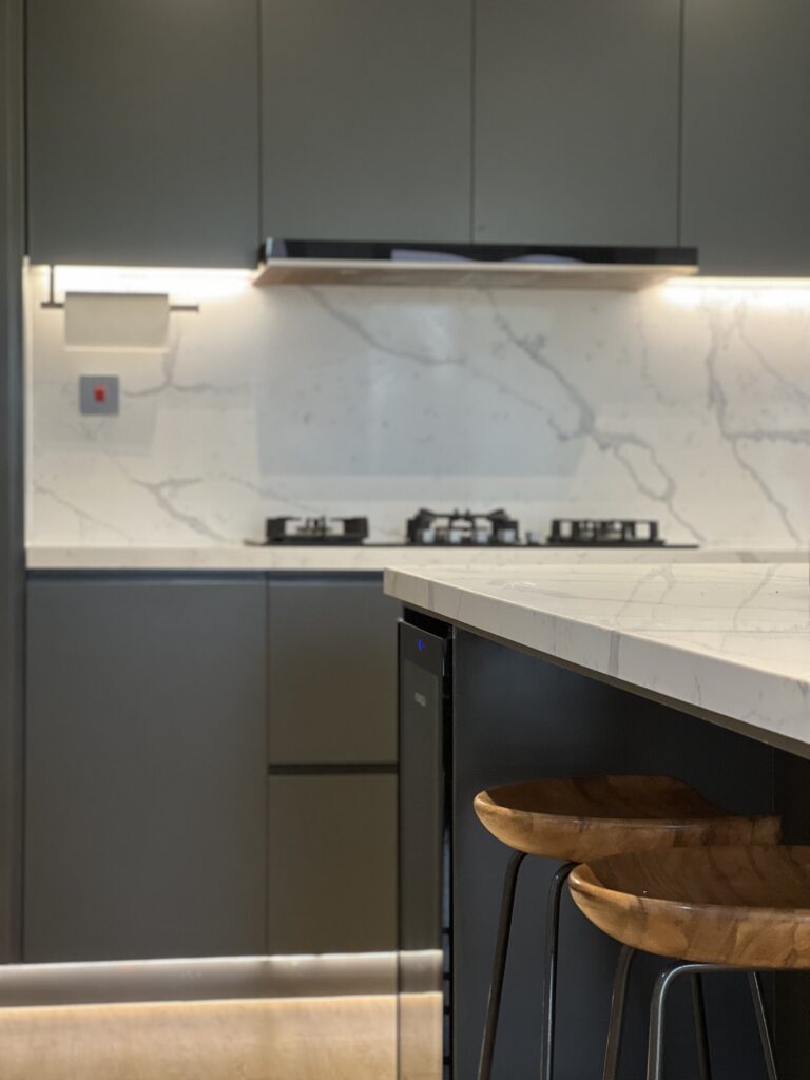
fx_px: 2402
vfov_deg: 25.3
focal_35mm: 77
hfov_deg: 19.1
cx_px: 405
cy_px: 540
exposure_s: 1/33
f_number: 2.8
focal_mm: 9
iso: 250
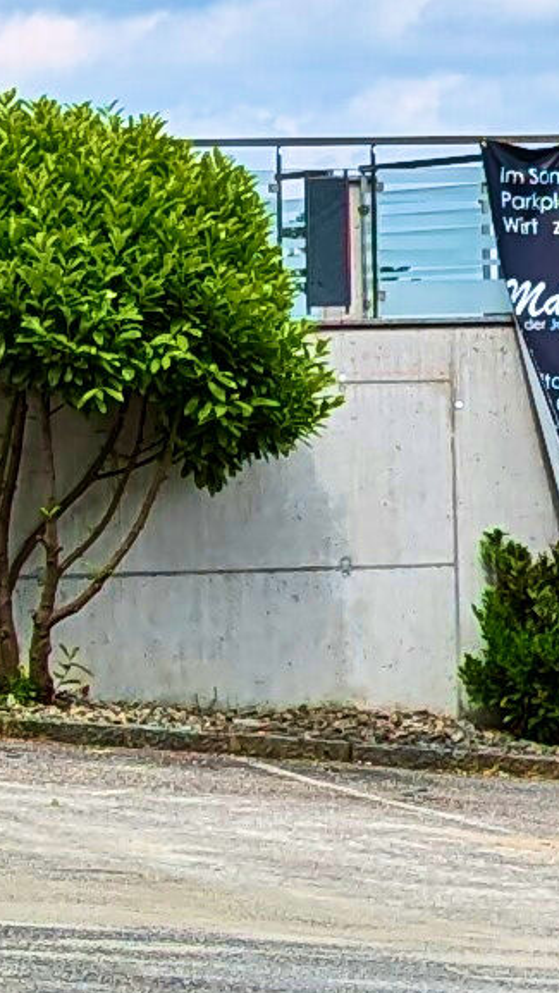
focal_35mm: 185
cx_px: -256
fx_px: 4870
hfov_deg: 6.5
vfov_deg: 11.6
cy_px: 466
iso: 50
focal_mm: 6.81
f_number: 1.85
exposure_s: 1/1919
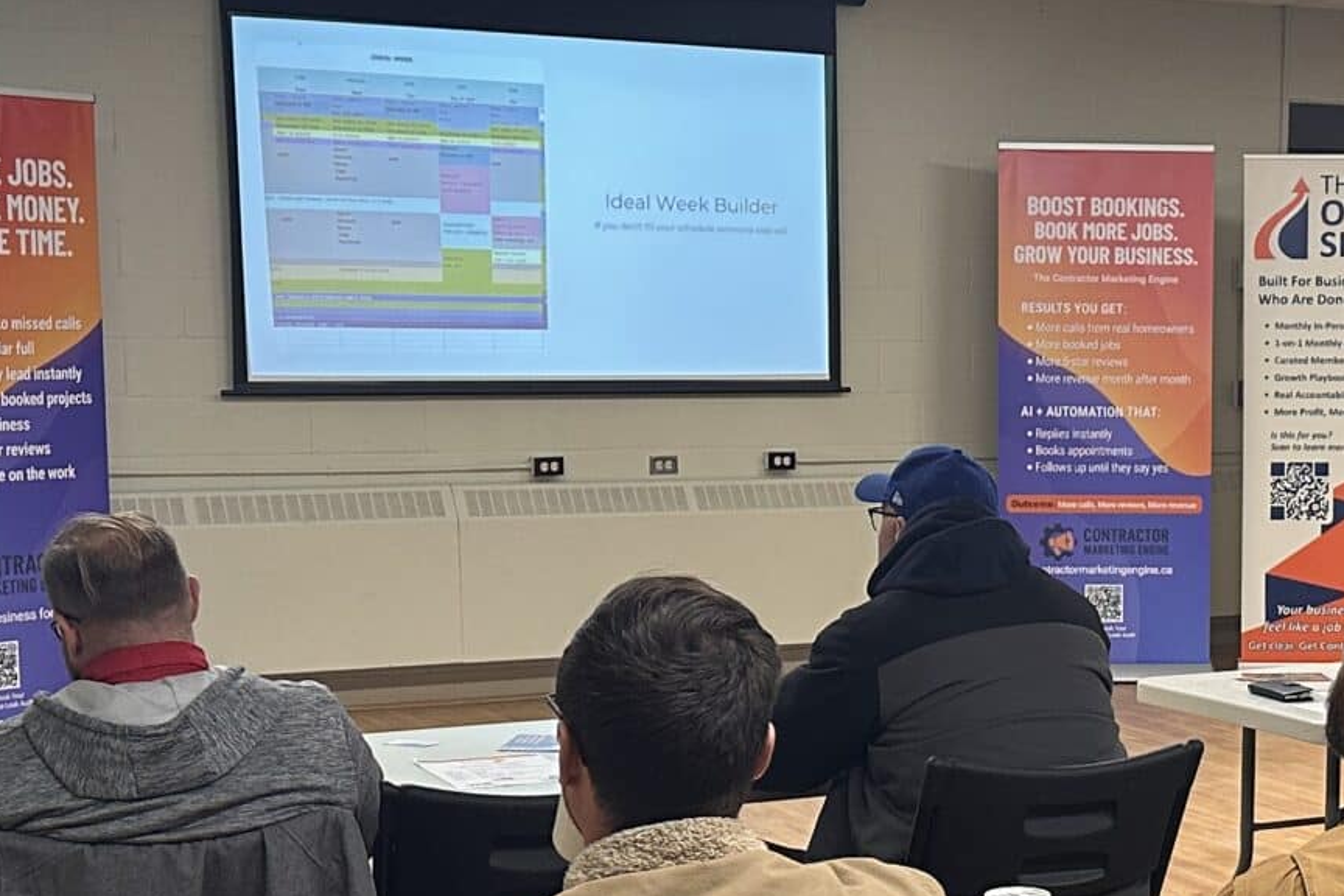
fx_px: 2762
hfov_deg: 26.7
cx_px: 1111
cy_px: 642
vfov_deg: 18.3
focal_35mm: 74
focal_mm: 6.86
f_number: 1.78
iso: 200
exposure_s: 1/120
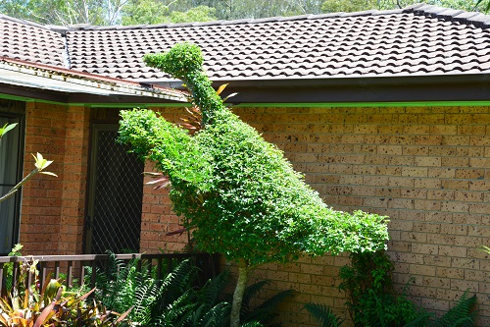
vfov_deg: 17.5
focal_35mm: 78
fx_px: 1061
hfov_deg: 26.0
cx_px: 245
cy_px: 164
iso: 200
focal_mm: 52
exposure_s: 1/60
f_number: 10
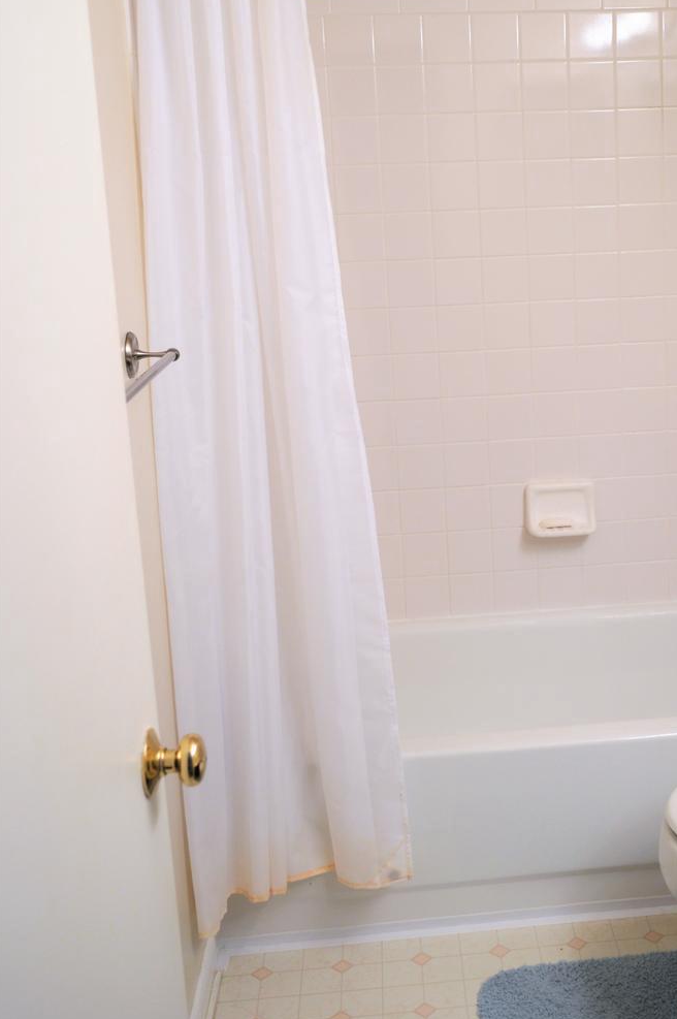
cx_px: 521
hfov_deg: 31.2
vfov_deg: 46.2
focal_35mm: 42
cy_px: 420
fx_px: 1187
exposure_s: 1/30
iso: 160
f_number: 3.5
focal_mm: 18
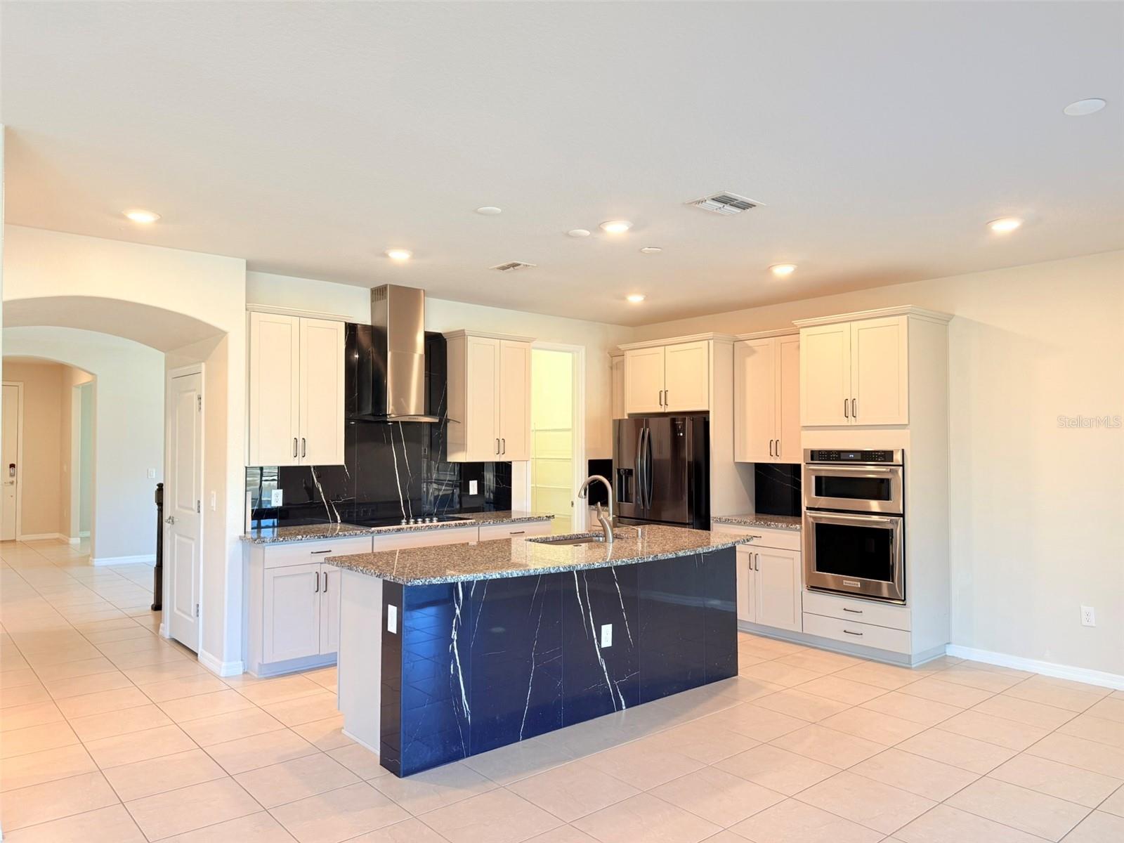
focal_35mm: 24
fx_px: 779
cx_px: 562
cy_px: 422
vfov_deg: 56.8
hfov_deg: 71.6
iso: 100
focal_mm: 6.76
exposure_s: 1/60
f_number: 1.78
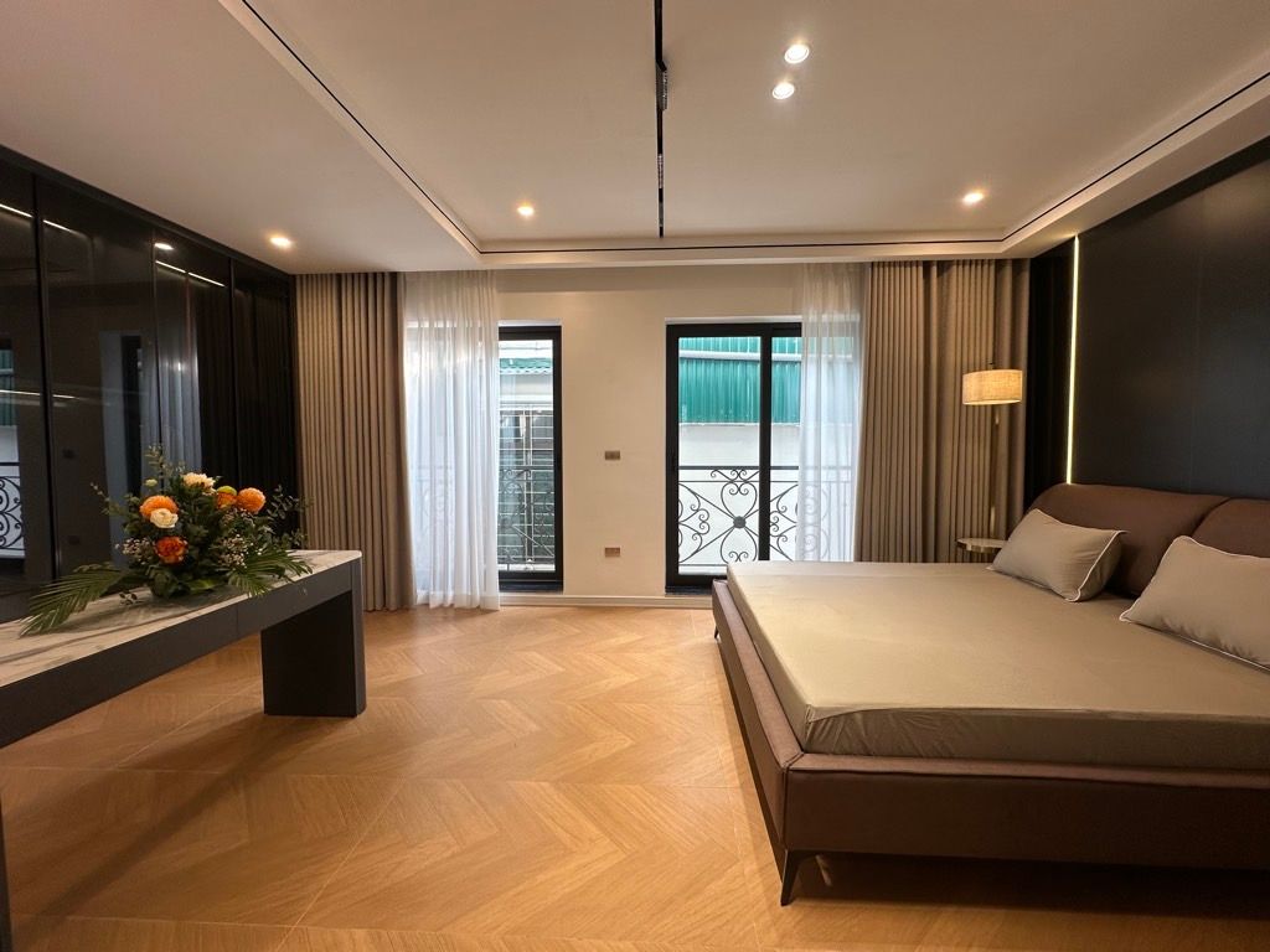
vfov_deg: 85.7
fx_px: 514
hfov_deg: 102.1
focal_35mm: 14
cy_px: 476
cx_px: 635
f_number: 2.2
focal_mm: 2.22
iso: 50
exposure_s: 1/100
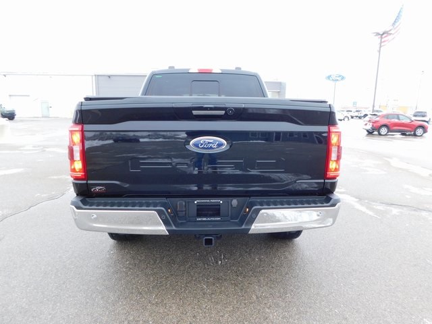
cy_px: 162
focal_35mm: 23
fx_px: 287
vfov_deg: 58.9
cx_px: 216
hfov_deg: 73.9
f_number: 3
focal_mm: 4
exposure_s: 1/30
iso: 180
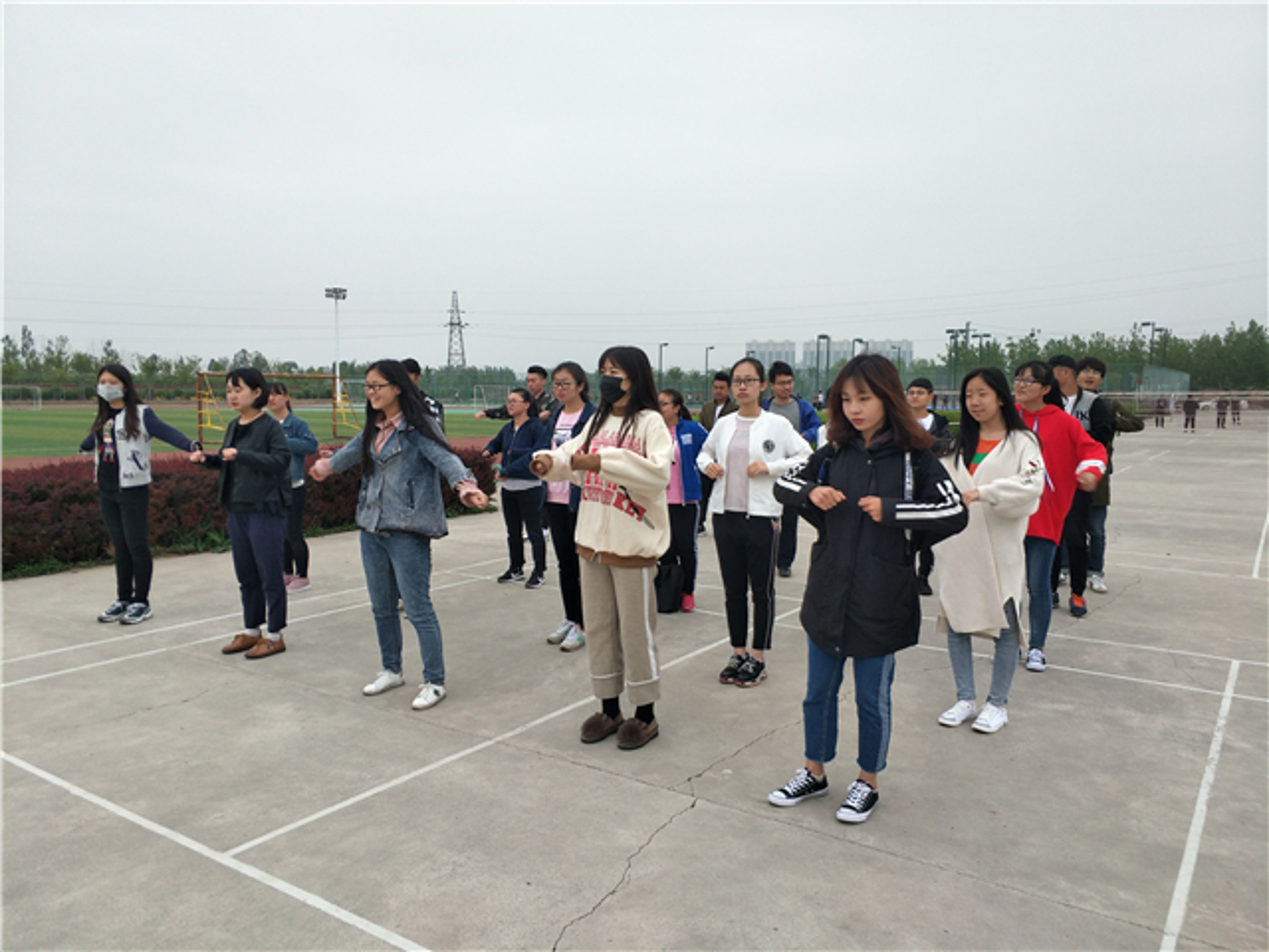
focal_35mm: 25
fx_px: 916
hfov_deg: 69.4
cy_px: 476
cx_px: 634
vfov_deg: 54.9
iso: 39
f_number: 2
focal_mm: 4.42
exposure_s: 1/100
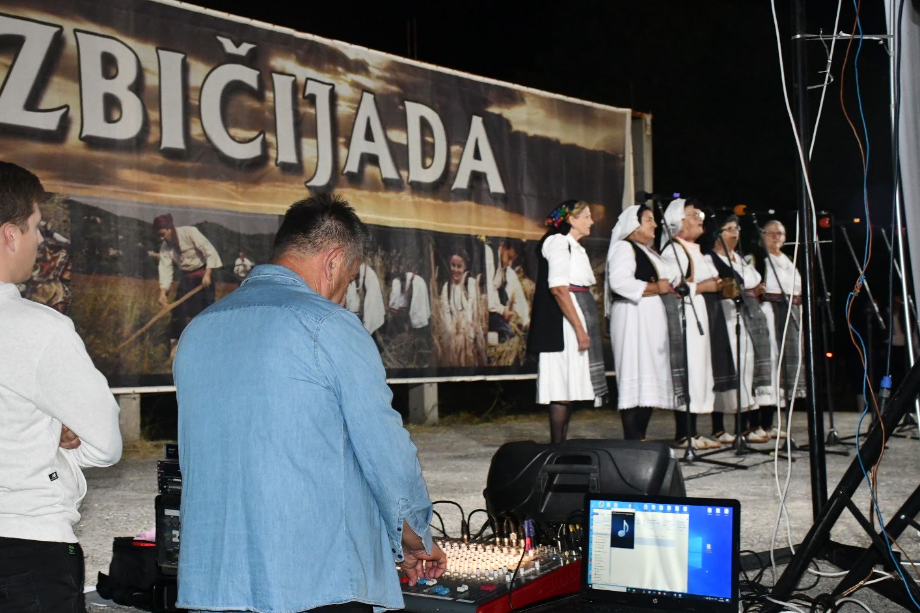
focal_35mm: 55
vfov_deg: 24.6
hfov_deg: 36.2
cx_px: 395
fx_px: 1406
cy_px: 345
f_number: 5.6
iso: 3600
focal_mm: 32
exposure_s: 1/60
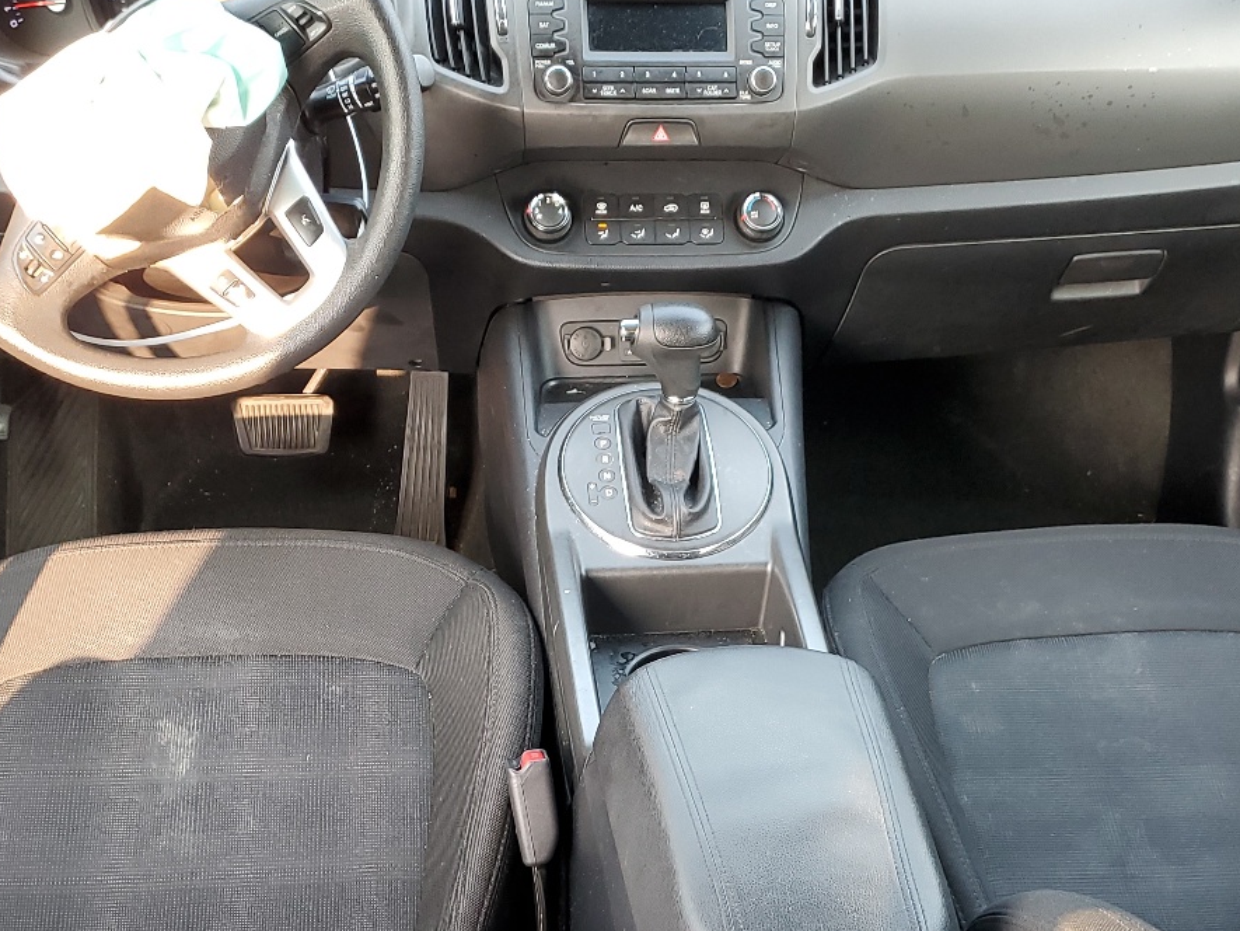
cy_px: 672
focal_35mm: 47
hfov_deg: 40.4
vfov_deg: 30.5
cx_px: 654
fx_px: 1684
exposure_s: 1/60.2
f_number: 1.5
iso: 65
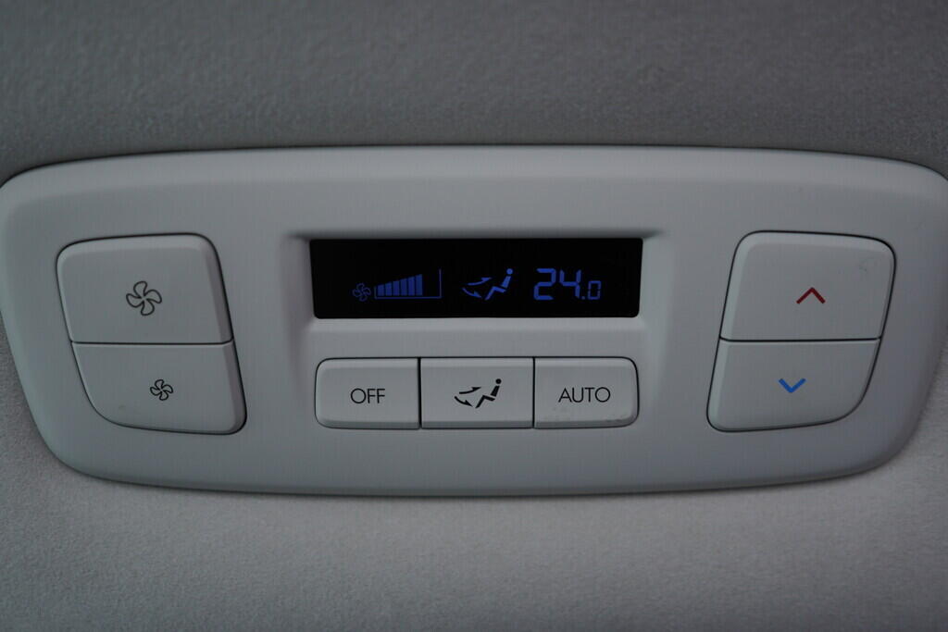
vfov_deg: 36.9
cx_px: 474
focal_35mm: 36
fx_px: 948
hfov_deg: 53.1
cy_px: 316
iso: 160
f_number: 2.8
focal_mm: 24
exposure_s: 1/40
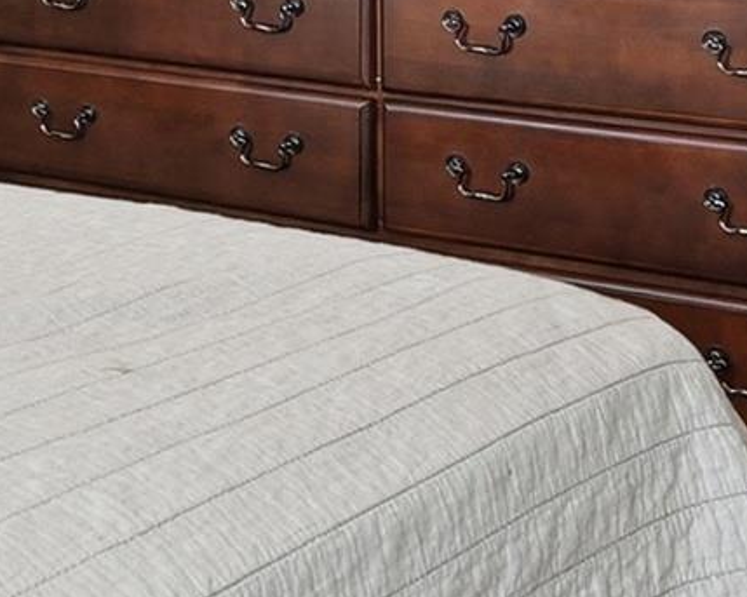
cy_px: -298
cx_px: 98
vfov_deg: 13.8
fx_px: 2321
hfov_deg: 18.0
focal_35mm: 105
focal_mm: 16
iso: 250
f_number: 9
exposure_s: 1/60
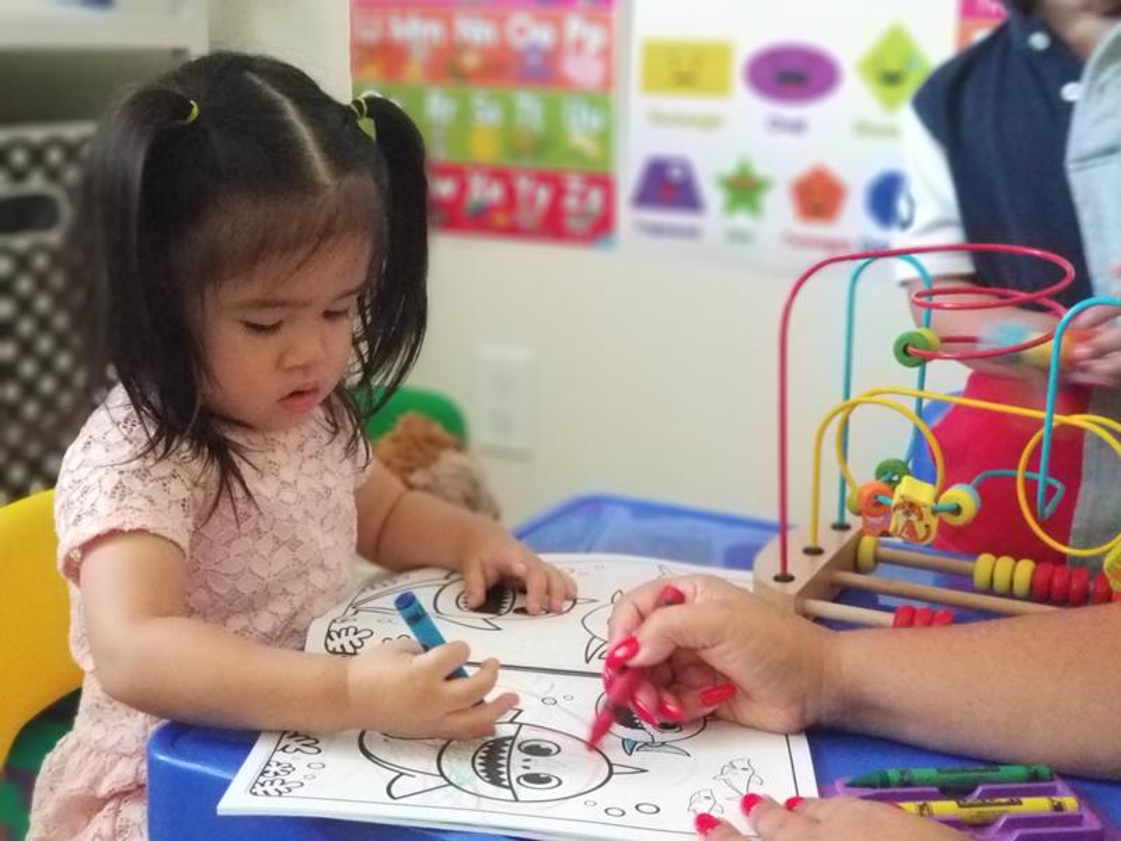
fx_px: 1684
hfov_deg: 36.8
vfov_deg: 28.0
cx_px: 560
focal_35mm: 52
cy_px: 420
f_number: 2.4
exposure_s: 1/30
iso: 1250
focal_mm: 6
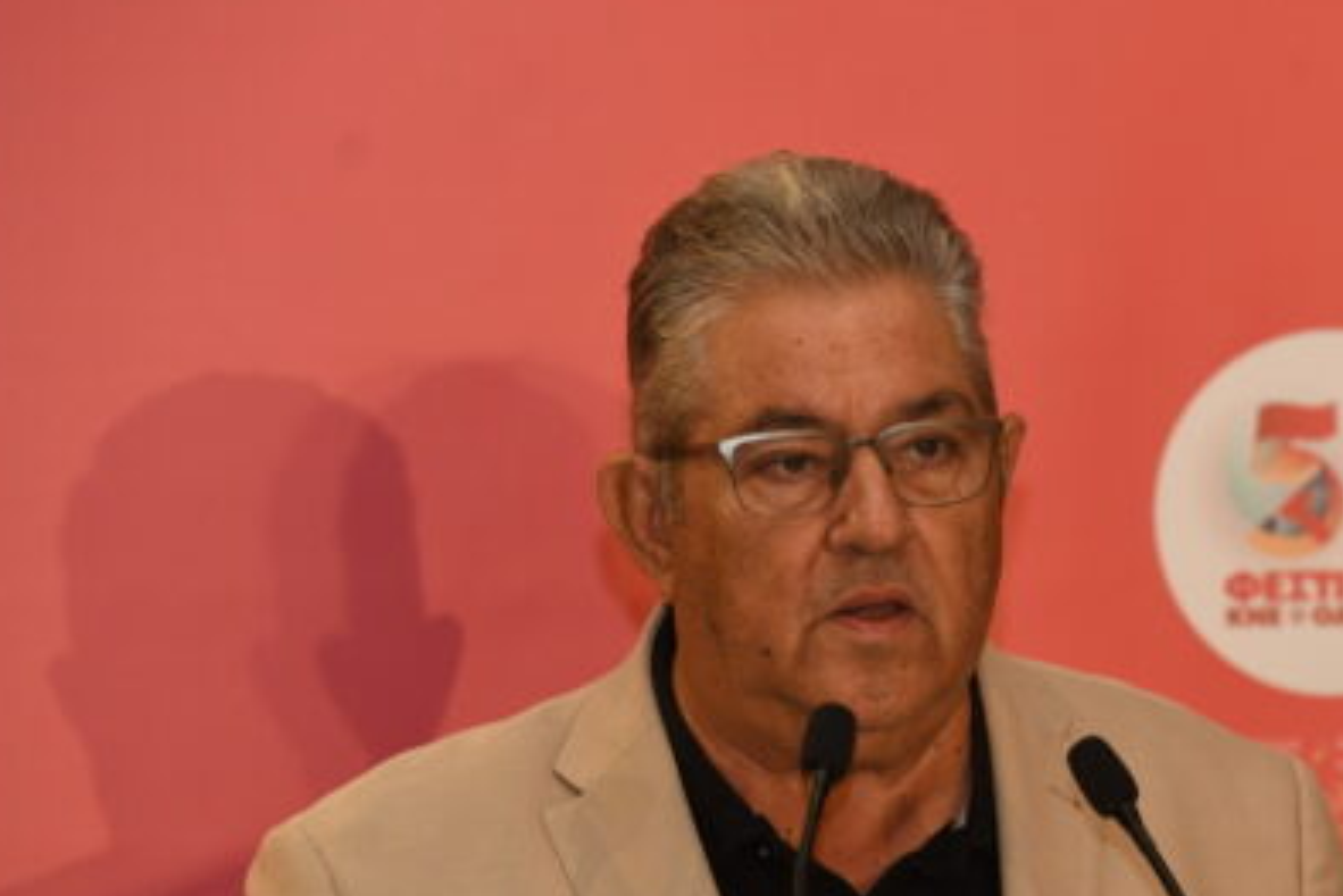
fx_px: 10598
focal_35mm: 284
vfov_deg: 4.8
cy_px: 598
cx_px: 934
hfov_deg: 7.2
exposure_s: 1/125
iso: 800
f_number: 5.6
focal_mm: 175
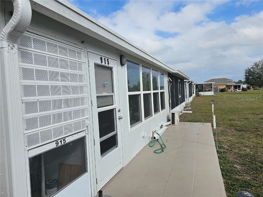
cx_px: 132
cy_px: 98
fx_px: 175
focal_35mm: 23
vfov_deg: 58.9
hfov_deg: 73.9
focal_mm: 6.3
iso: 12
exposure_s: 1/1780
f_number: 1.7
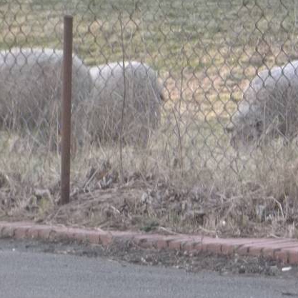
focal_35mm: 397
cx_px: -254
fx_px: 3867
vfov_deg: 4.4
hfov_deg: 4.4
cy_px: 72
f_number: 5.1
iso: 160
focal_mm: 21
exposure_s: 1/50
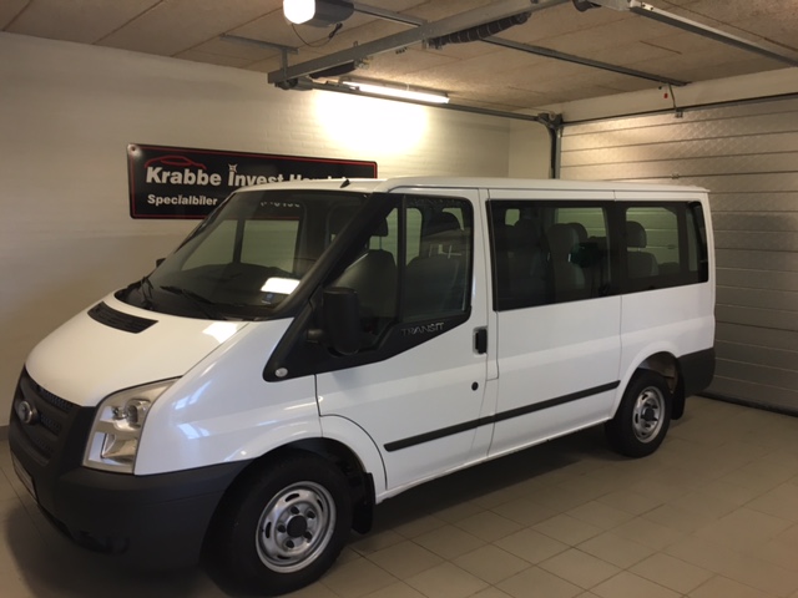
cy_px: 299
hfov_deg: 61.7
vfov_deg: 48.2
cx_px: 399
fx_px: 669
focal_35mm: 29
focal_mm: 4.15
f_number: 2.2
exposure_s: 1/33
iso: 64
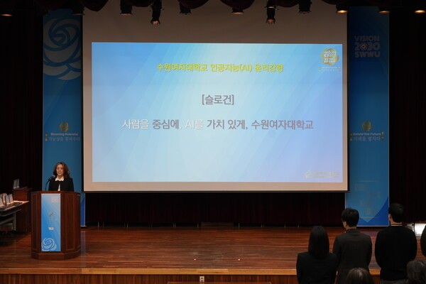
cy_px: 142
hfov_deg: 40.3
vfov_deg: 27.5
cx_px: 213
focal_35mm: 49
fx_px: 580
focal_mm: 33
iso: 125
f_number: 7.1
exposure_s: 1/8
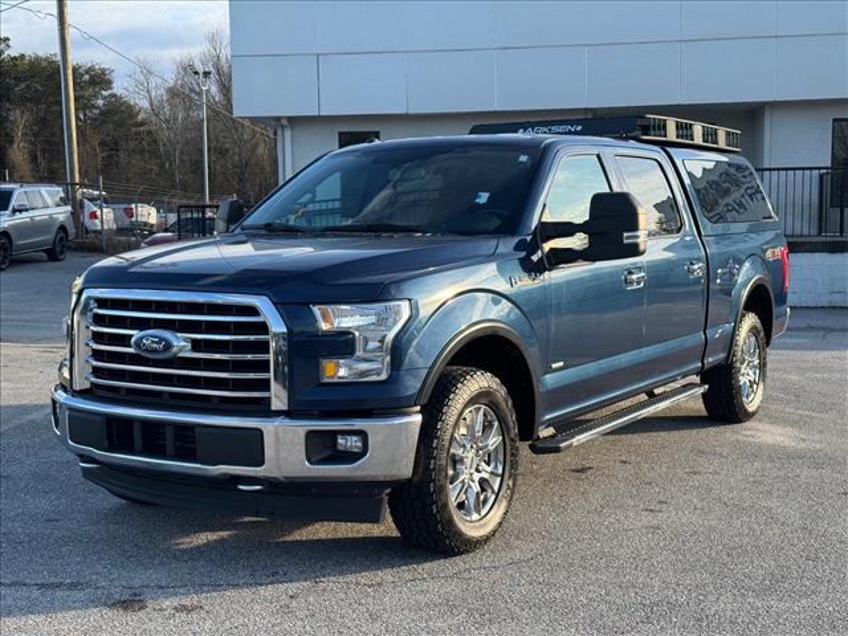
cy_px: 318
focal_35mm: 48
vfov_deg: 30.3
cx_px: 424
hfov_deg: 39.7
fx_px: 1176
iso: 64
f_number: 1.78
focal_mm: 6.76
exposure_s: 1/1027
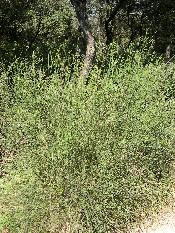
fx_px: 256
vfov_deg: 49.0
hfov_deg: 37.7
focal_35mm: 38
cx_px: 88
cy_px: 116
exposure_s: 1/558
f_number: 2.8
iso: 100
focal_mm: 8
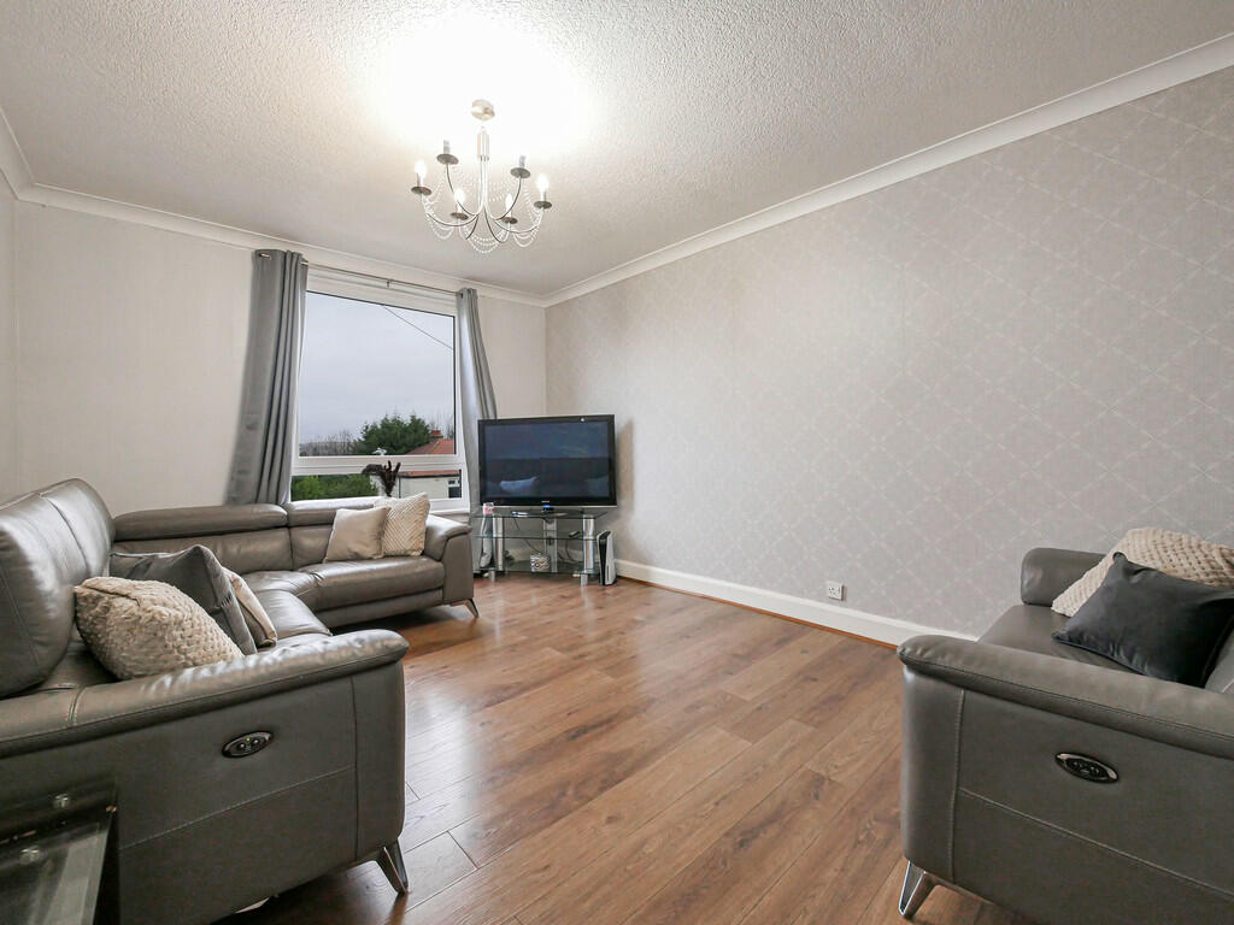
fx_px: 499
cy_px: 462
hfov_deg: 102.1
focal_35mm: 14
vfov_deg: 85.7
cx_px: 617
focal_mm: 7
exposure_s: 1/60
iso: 1000
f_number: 4
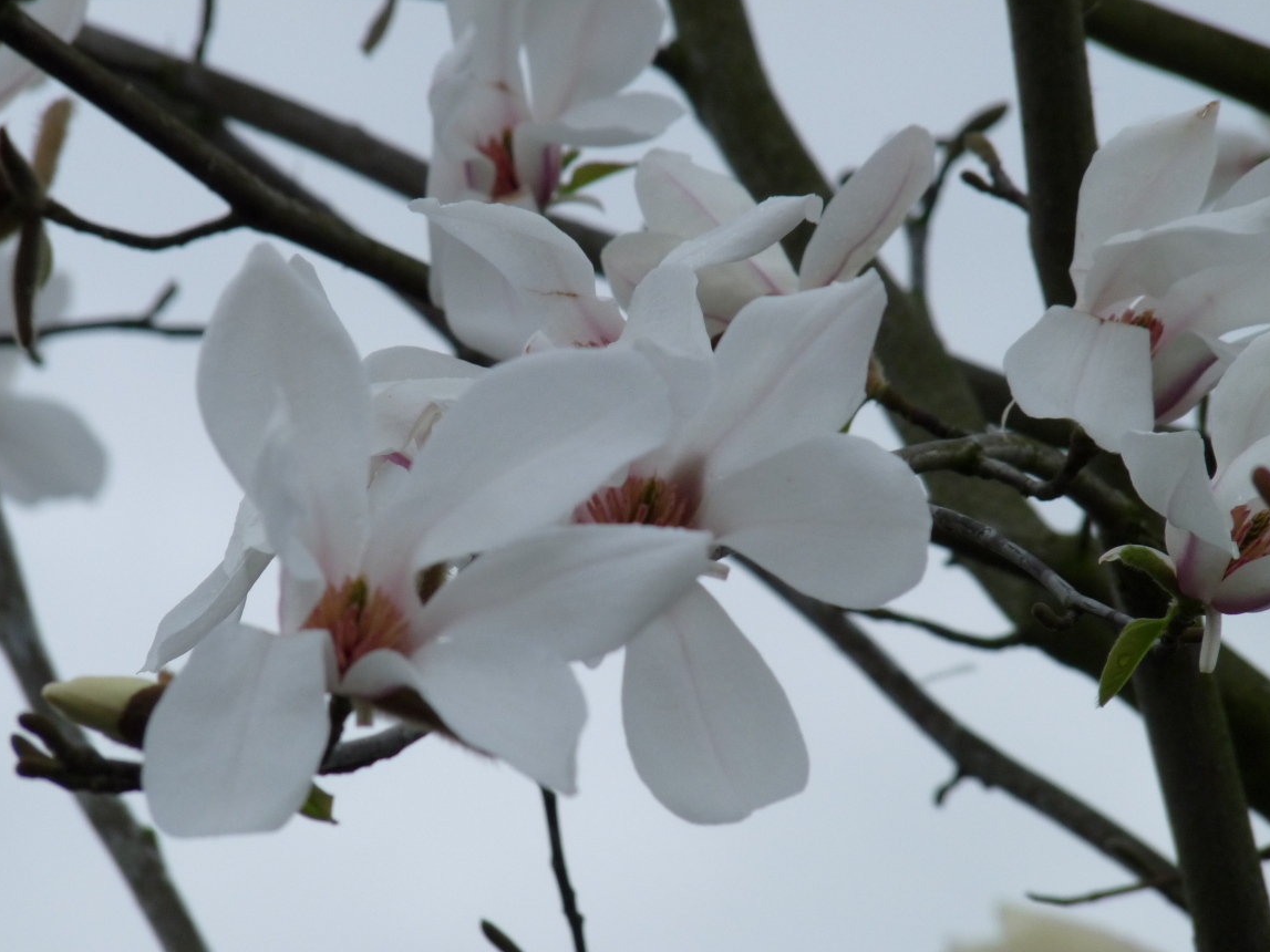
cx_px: 609
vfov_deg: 3.5
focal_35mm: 428
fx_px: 15701
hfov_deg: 4.6
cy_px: 476
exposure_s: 1/800
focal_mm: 72.6
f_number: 5.6
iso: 200
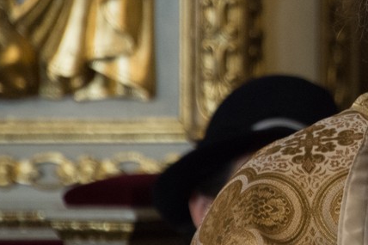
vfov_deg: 1.4
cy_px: 24
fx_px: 10289
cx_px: 490
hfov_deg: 2.0
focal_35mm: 1007
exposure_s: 1/50
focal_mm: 300
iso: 3200
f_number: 5.6
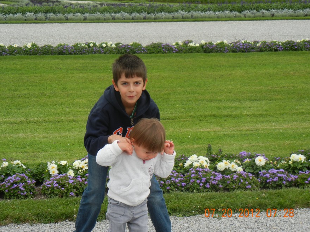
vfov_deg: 14.2
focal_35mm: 104
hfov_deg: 18.9
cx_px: 135
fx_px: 931
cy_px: 106
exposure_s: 1/545
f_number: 4.4
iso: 160
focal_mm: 16
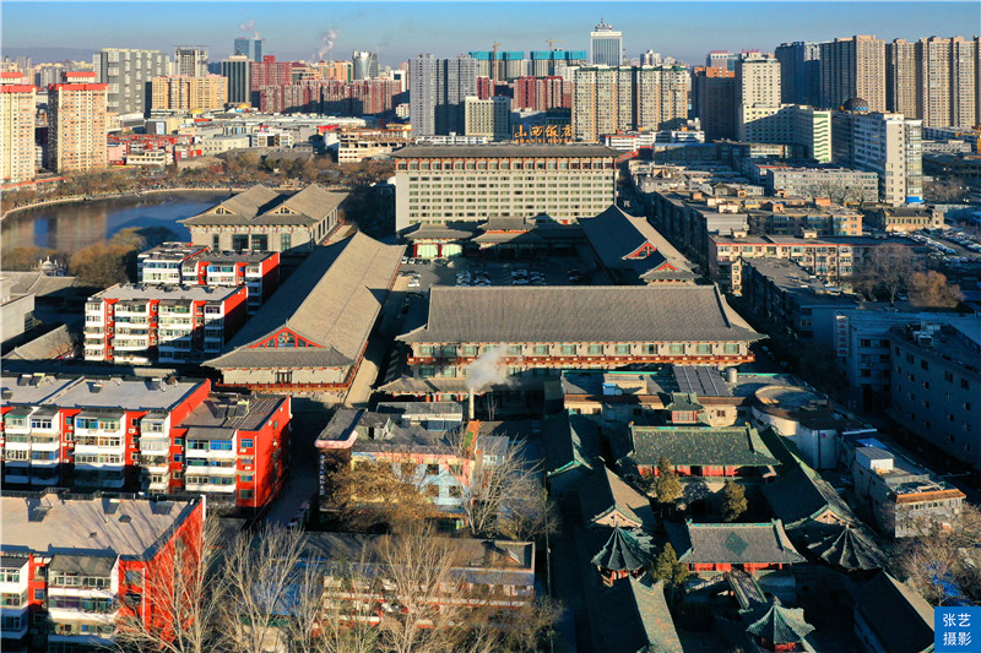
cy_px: 326
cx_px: 490
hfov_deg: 65.5
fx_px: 763
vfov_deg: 46.4
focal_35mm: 28
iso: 100
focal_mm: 10.26
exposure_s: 1/800
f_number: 6.3
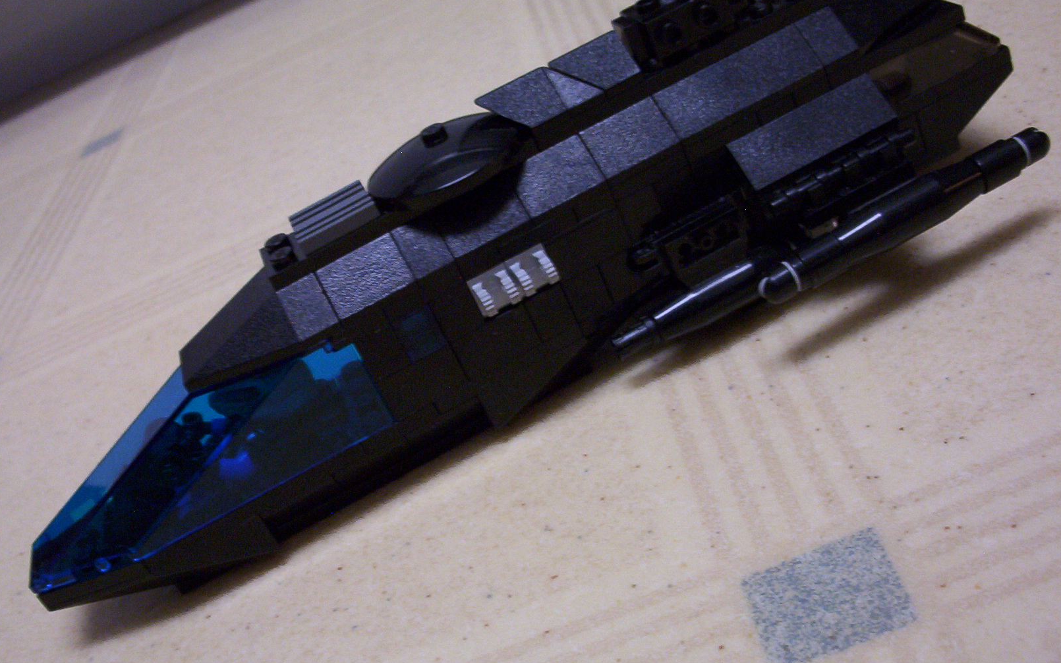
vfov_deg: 30.5
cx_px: 529
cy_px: 337
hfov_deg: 47.2
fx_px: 1214
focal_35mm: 42
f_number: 4.5
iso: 200
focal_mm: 6
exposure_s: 1/10.5
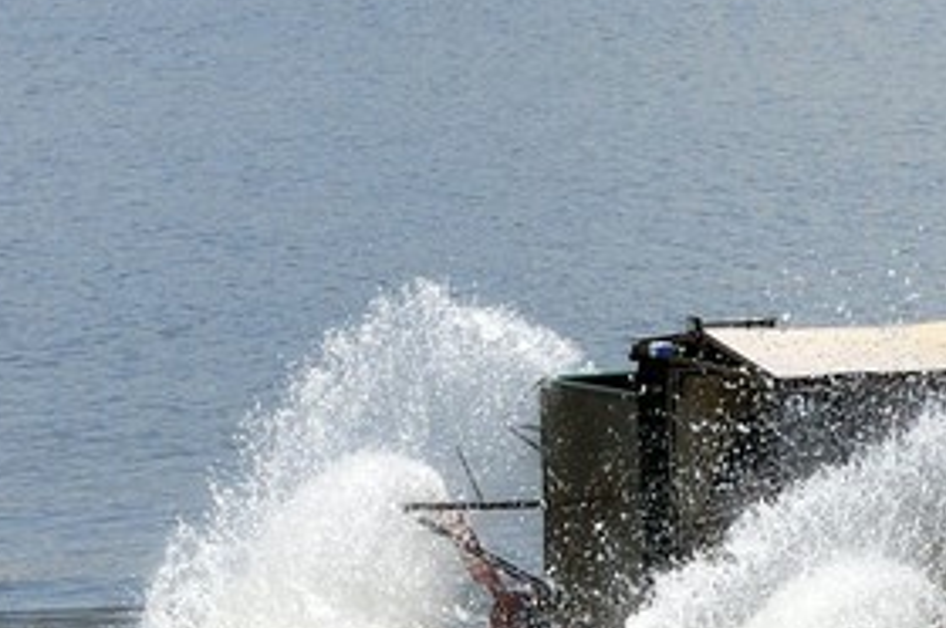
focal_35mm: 669
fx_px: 17559
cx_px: 2487
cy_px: -206
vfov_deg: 2.0
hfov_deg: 3.0
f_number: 7.1
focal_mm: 78
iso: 100
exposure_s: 1/400
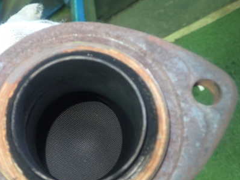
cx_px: 70
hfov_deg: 41.2
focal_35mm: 45
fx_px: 312
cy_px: 115
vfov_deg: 32.0
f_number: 2.3
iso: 400
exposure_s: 1/30
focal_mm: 5.4
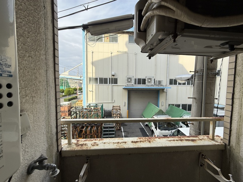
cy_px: 91
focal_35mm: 14
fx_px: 98
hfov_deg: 102.1
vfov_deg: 85.7
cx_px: 122
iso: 50
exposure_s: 1/602
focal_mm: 2.22
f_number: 2.2
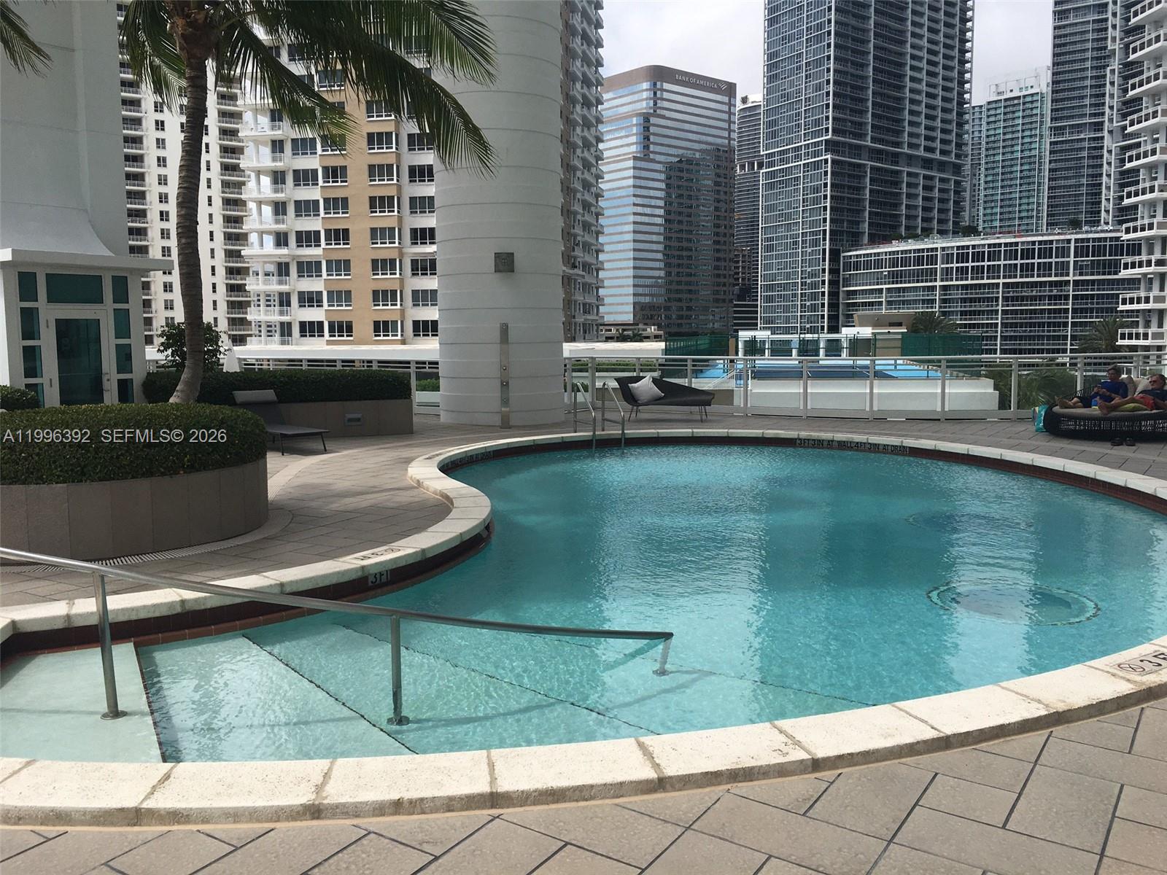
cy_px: 438
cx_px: 584
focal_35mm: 29
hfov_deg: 61.7
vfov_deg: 48.2
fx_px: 978
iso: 25
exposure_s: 1/2137
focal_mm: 4.15
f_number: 2.2
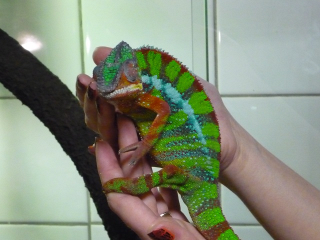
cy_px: 120
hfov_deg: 19.6
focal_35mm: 100
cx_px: 160
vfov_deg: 14.8
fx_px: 924
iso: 800
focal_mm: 16.5
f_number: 5.1
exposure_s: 1/20
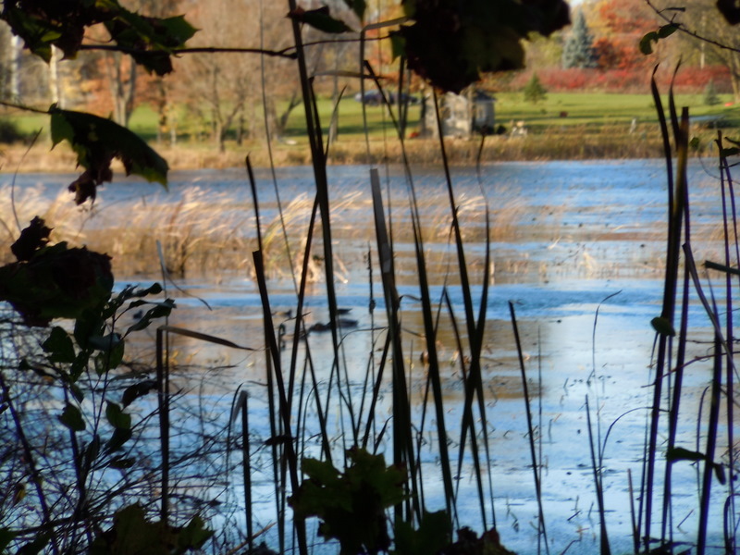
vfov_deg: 7.6
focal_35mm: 196
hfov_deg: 10.1
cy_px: 278
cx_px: 370
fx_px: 4190
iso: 100
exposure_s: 1/160
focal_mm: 35
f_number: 5.6
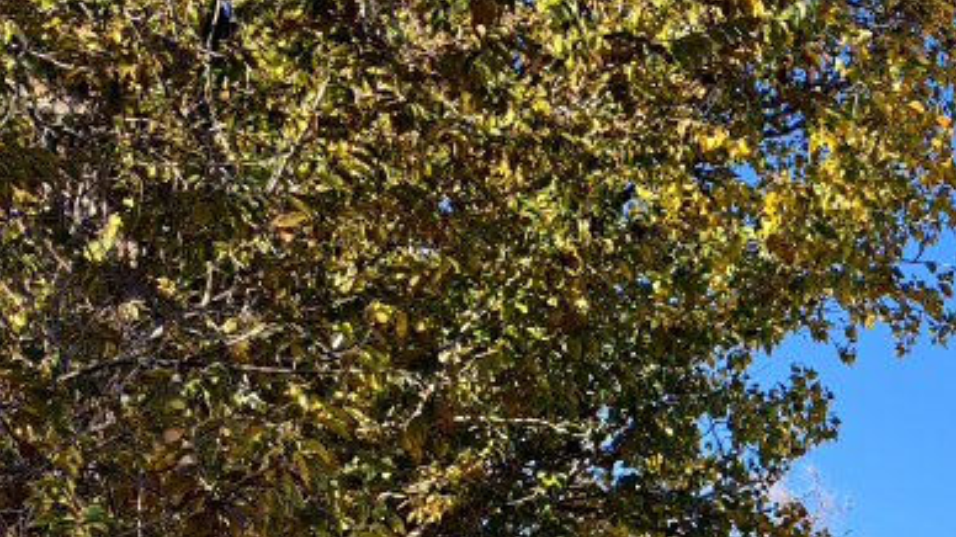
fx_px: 2129
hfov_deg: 20.1
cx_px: 1599
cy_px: 684
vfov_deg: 13.9
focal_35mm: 84
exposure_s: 1/994
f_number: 1.57
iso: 71
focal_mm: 6.54
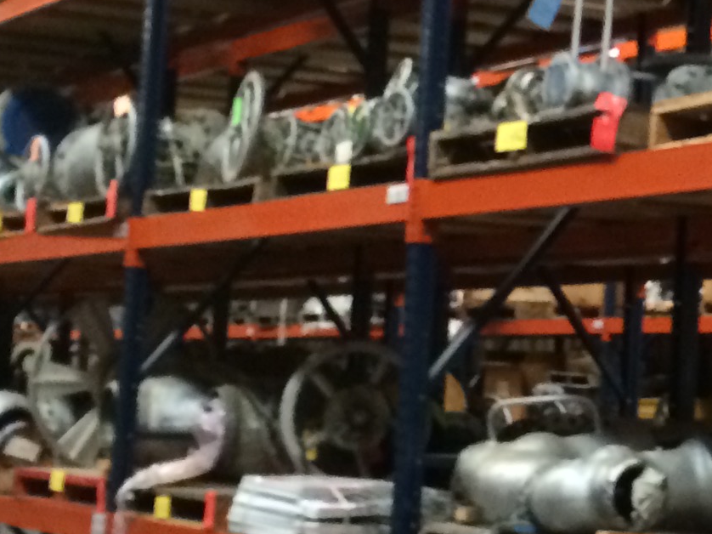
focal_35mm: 113
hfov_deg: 16.6
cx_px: 895
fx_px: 2324
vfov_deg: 13.1
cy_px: 134
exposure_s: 1/15
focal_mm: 4.15
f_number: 2.2
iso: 320
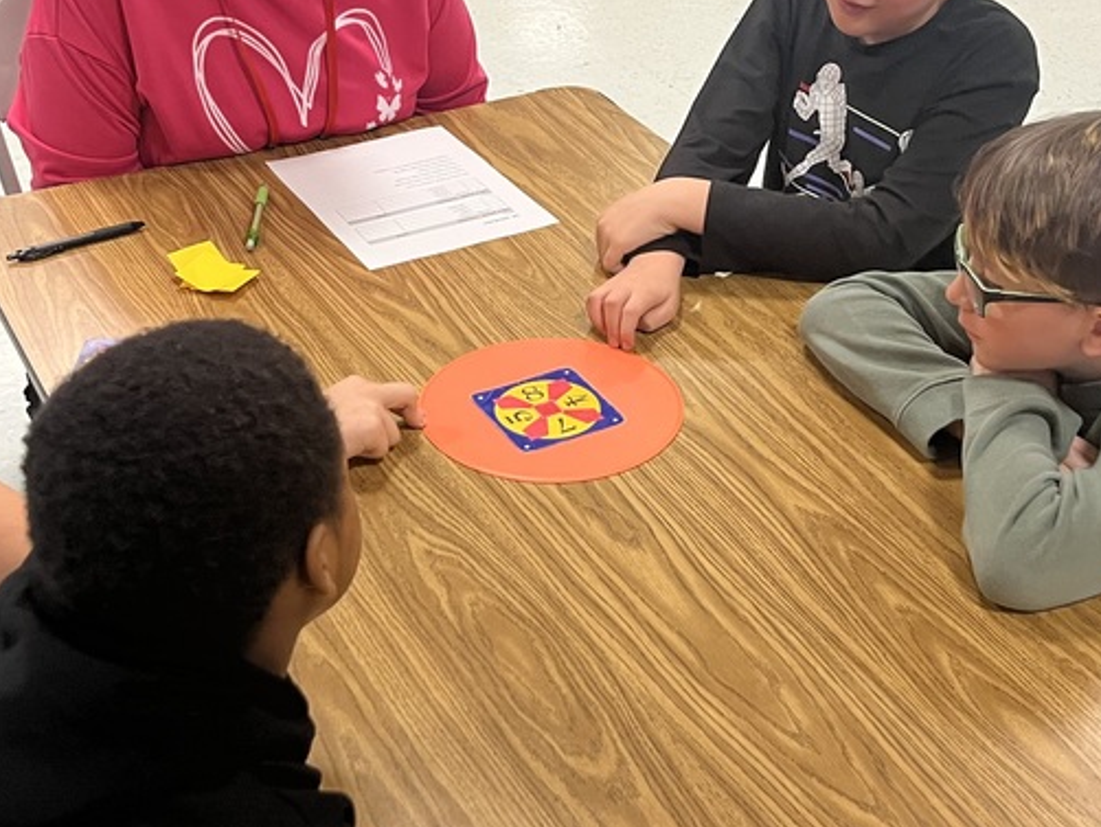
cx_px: 570
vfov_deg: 27.5
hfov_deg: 36.2
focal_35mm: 53
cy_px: 456
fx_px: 1687
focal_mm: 5.1
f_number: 1.6
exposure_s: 1/60
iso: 125
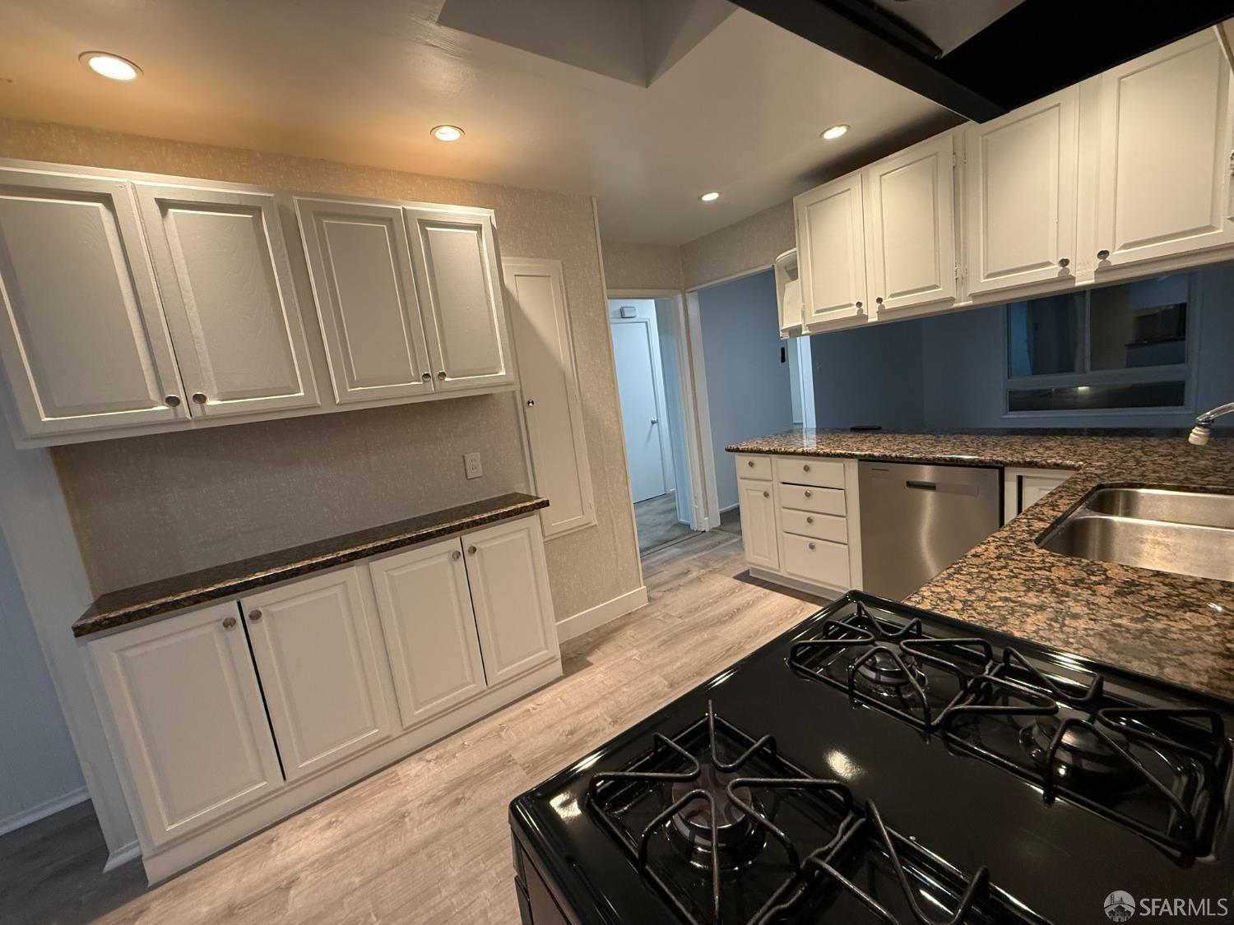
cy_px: 462
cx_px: 617
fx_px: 499
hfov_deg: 102.1
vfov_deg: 85.7
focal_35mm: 14
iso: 250
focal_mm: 2.22
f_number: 2.2
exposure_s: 1/60
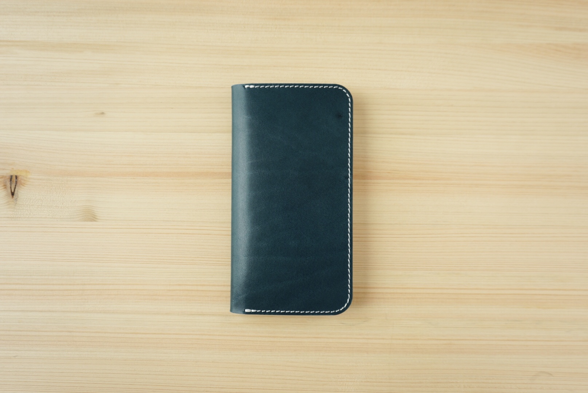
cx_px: 294
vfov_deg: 43.7
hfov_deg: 61.9
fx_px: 490
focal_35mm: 30
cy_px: 196
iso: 100
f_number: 4
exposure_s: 1/13
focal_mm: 20
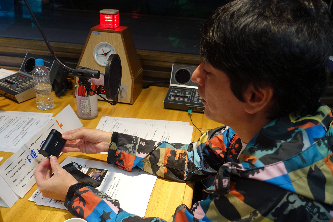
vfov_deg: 40.0
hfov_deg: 57.2
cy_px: 111
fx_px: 305
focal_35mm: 33
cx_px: 166
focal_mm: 11.93
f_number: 2.8
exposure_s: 1/40
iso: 160
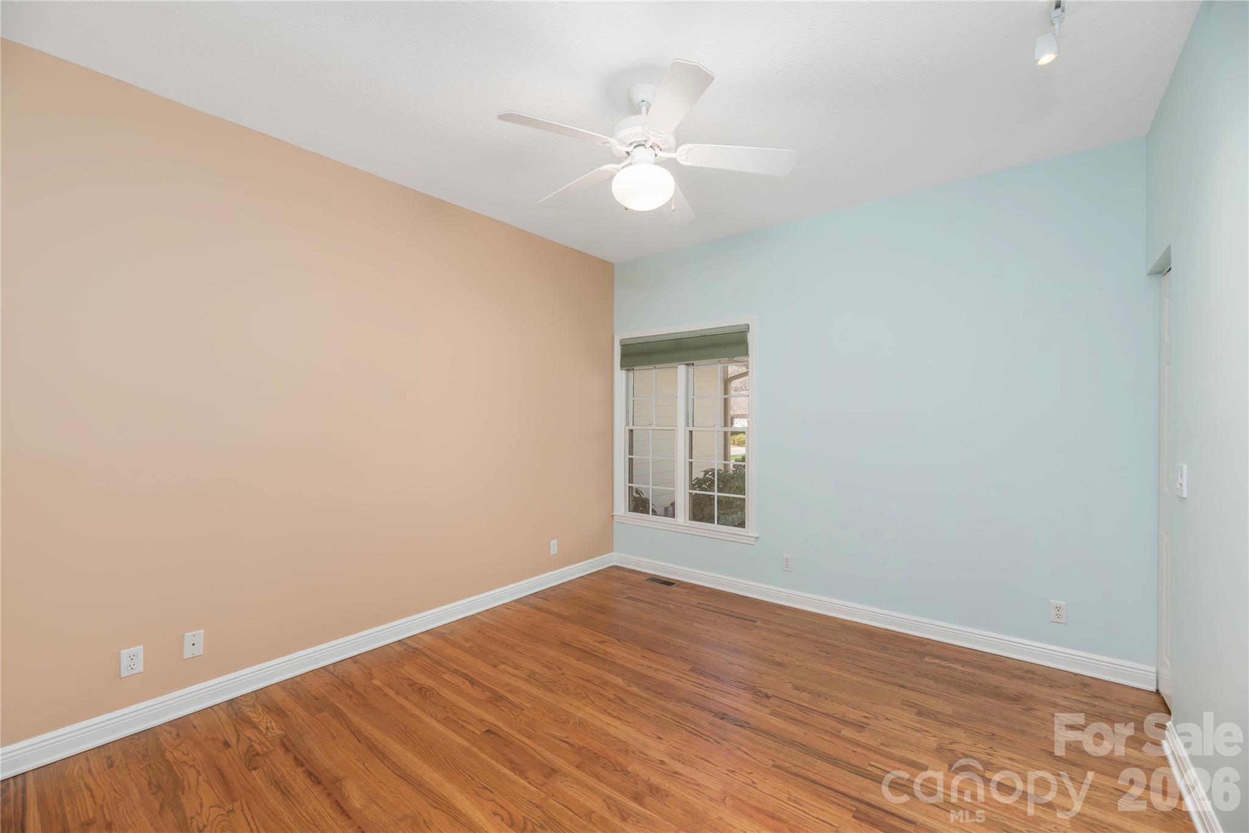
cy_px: 416
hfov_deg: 104.2
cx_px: 624
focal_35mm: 14
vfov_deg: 81.2
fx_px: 486
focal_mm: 14
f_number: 7.1
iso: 200
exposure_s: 1/13
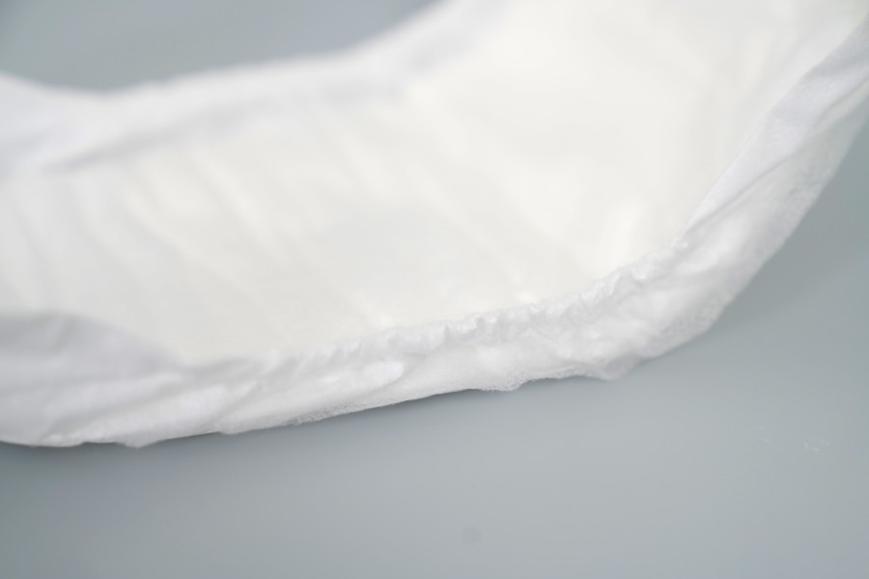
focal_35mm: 70
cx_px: 434
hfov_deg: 28.8
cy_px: 290
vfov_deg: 19.5
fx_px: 1690
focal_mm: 70
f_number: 4
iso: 320
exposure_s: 1/160
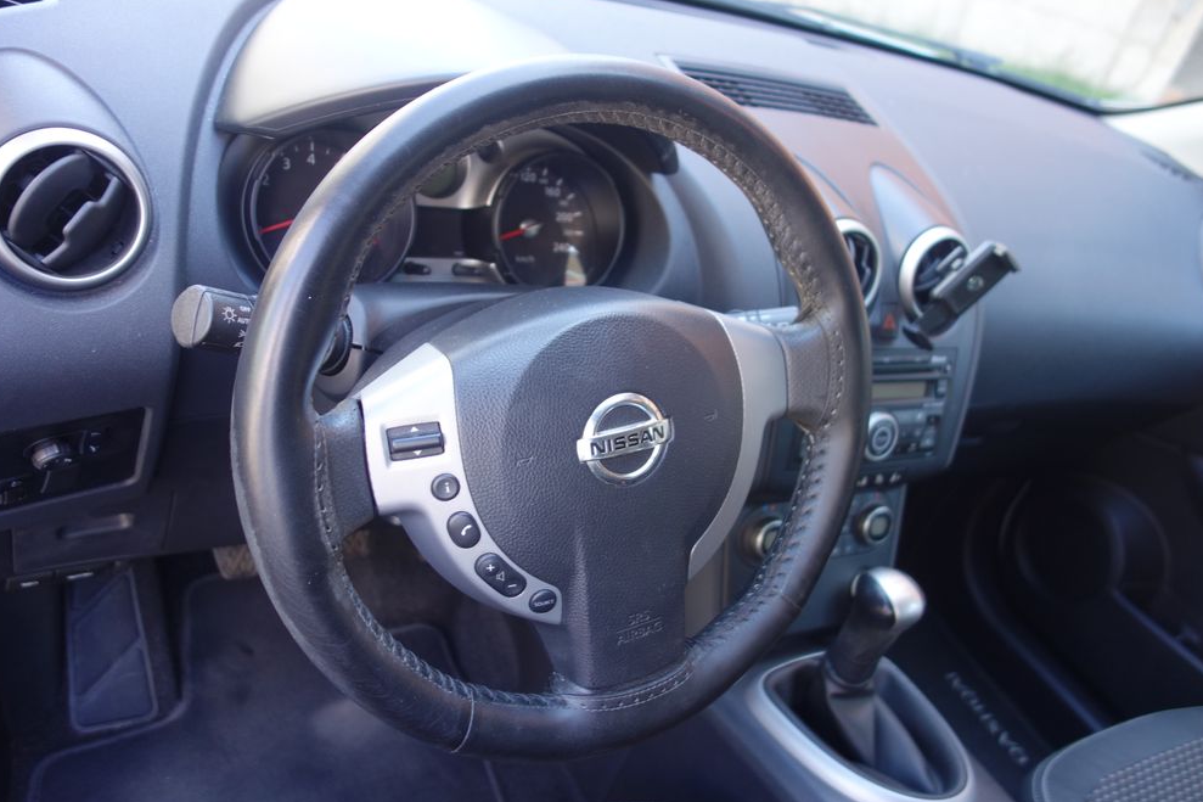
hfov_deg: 63.7
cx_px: 588
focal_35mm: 29
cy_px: 406
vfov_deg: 44.9
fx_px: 969
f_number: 1.8
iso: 125
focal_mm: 10.4
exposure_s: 1/60
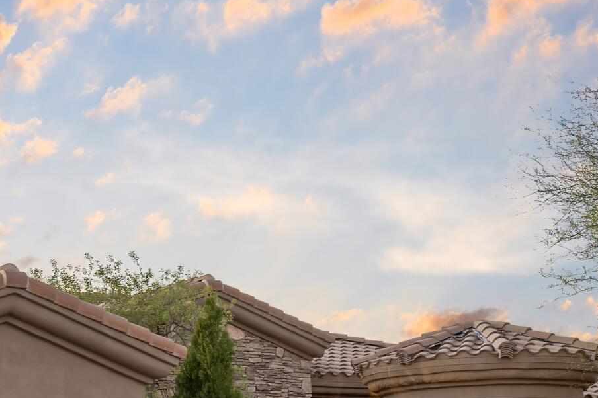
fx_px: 1378
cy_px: 474
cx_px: -109
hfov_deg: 22.6
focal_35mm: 83
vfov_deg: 15.8
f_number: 8
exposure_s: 1/1.25
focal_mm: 25
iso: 800
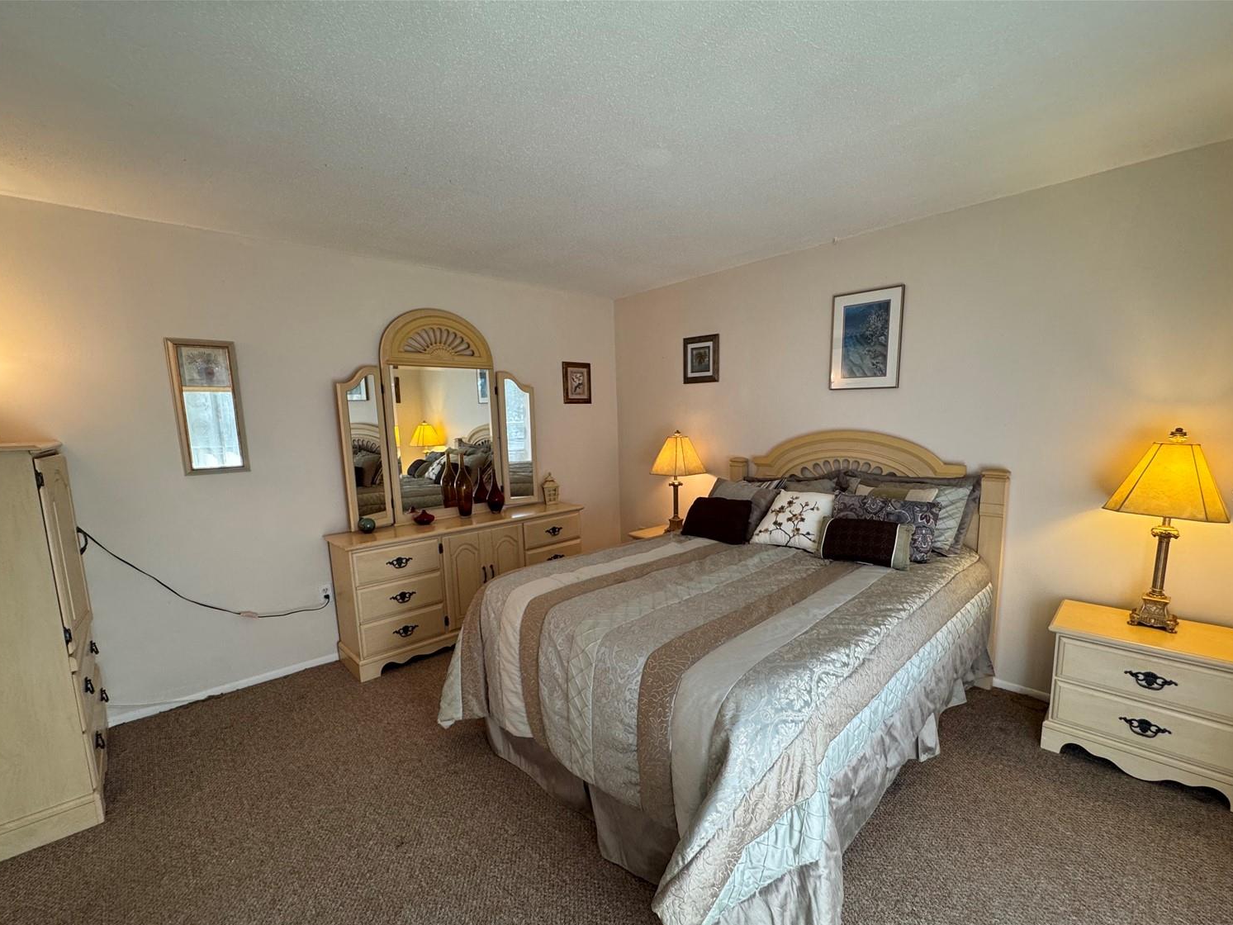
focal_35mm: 15
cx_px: 649
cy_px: 495
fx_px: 534
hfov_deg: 98.1
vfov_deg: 81.6
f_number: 2.2
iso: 200
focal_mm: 2.22
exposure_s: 1/120
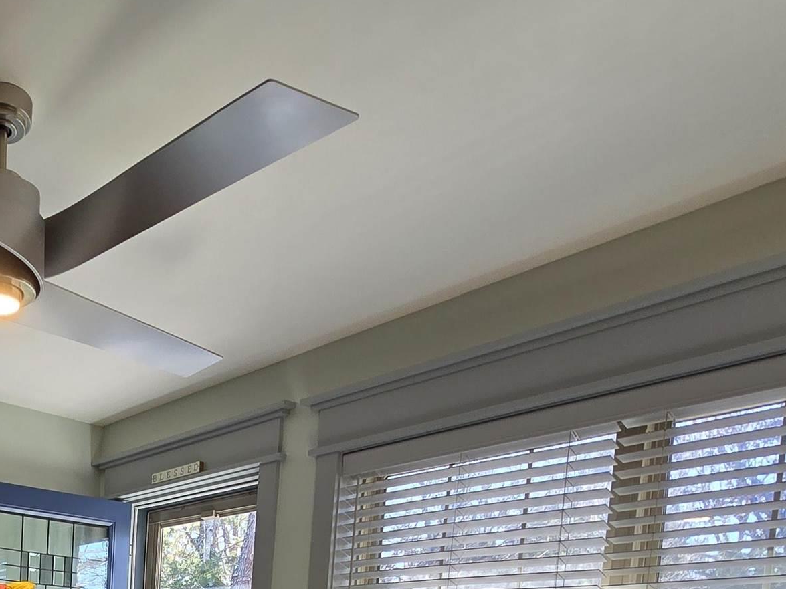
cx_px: 52
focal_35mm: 34
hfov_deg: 47.4
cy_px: 740
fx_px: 772
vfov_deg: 32.7
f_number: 2.2
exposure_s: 1/60
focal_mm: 2.2
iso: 64
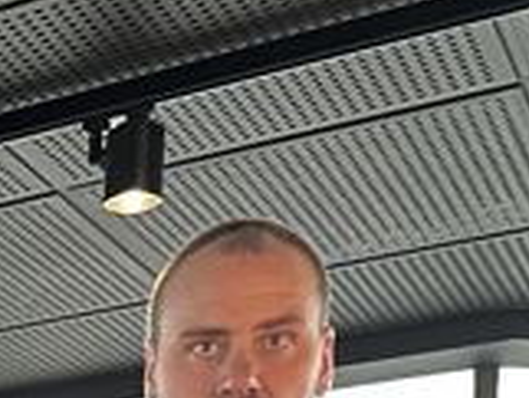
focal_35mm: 117
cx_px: -568
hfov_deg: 13.9
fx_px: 1789
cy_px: 921
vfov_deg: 10.9
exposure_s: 1/23
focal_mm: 6.86
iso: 2000
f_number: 1.78
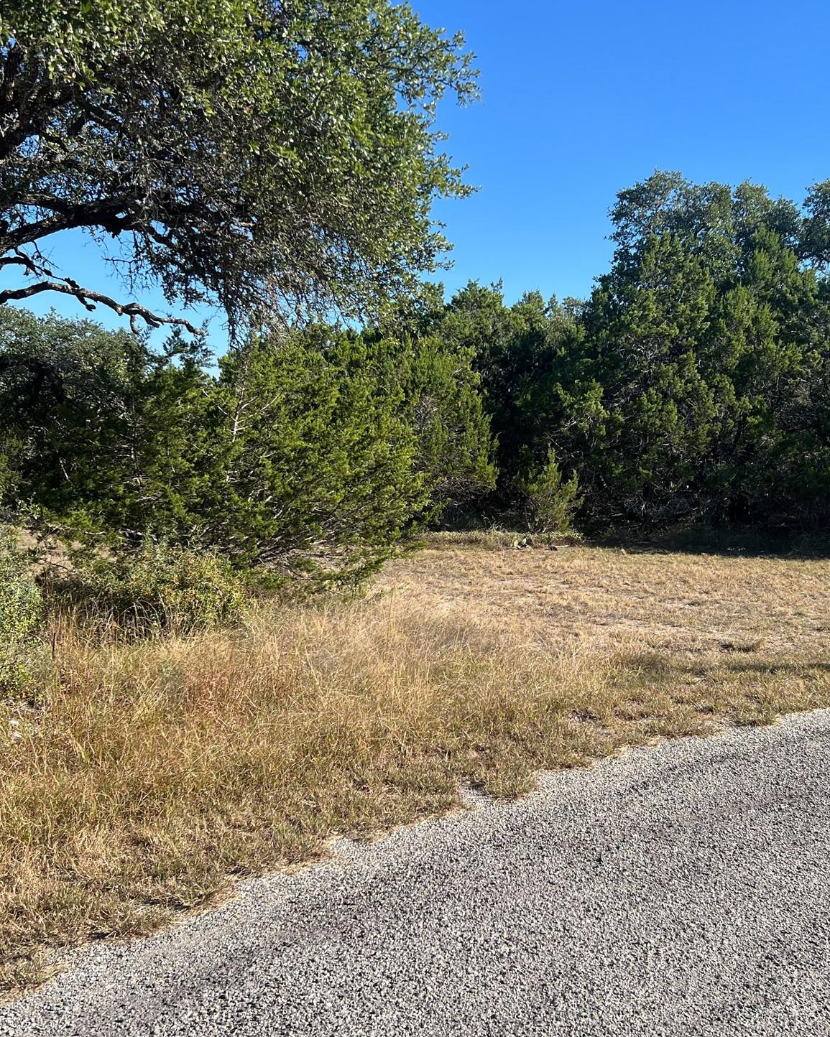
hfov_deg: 41.0
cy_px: 527
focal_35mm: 36
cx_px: 489
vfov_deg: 50.3
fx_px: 1106
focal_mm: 5.7
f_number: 1.5
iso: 50
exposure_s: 1/2513
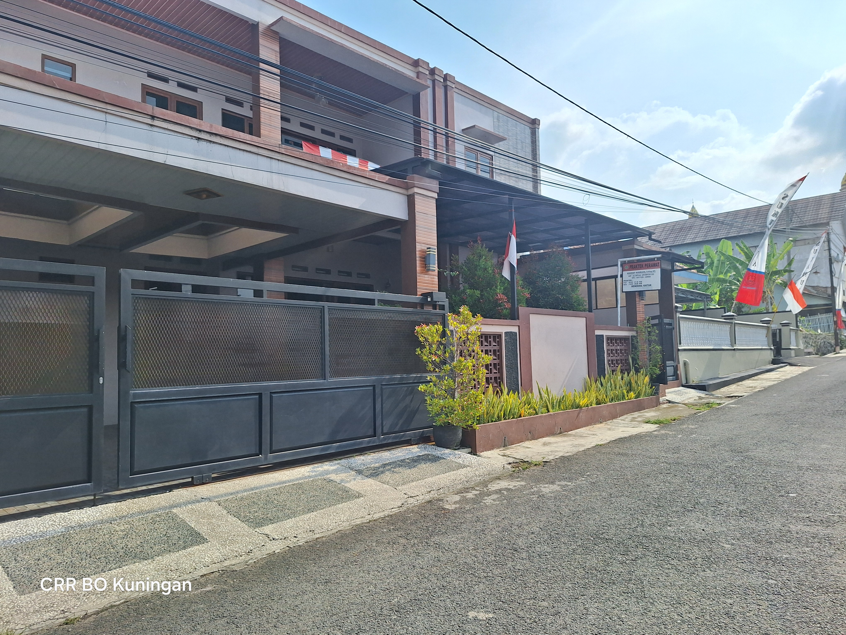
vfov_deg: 58.9
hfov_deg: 73.9
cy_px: 318
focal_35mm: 23
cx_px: 423
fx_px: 562
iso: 40
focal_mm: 5.54
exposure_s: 1/2342
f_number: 1.8
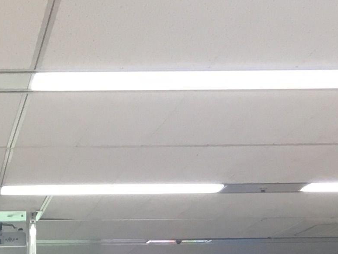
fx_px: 1465
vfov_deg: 8.9
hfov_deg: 12.9
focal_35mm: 150
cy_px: 607
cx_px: -59
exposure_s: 1/30
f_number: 2.2
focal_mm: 4.15
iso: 64
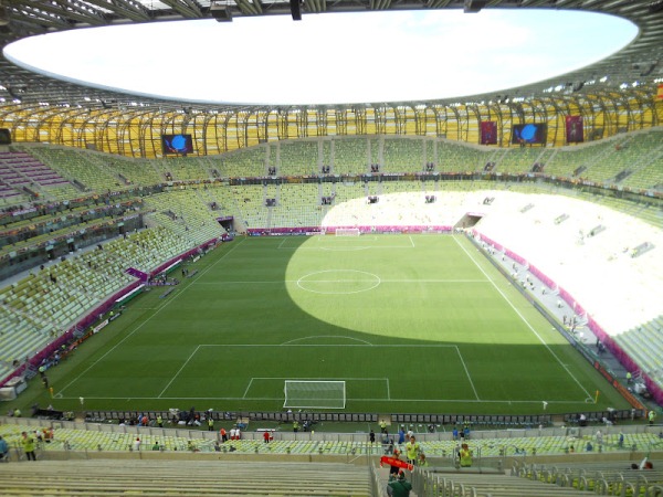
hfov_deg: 69.4
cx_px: 332
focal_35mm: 25
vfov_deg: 54.9
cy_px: 248
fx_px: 479
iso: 80
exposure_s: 1/320
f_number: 3.2
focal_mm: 4.5
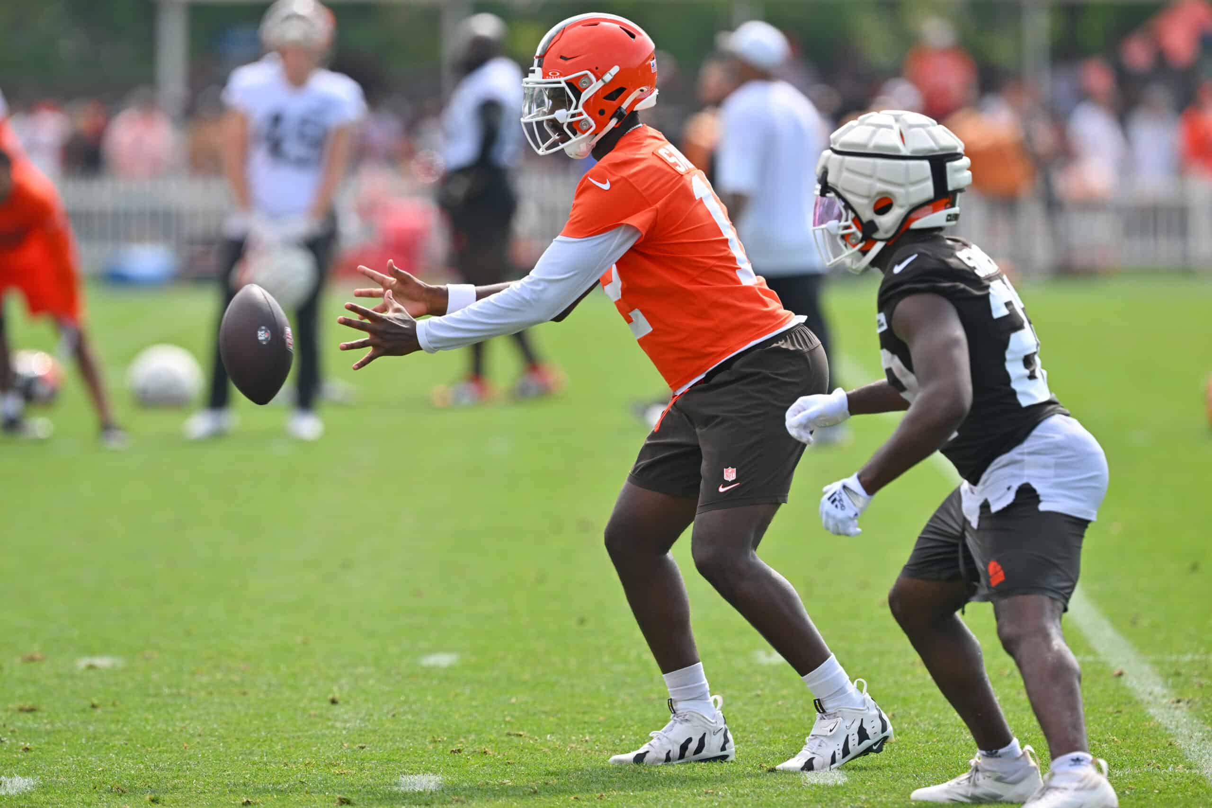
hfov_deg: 5.2
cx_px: 606
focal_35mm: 400
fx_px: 13466
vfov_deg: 3.4
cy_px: 404
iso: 220
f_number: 4
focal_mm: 400
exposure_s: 1/2000
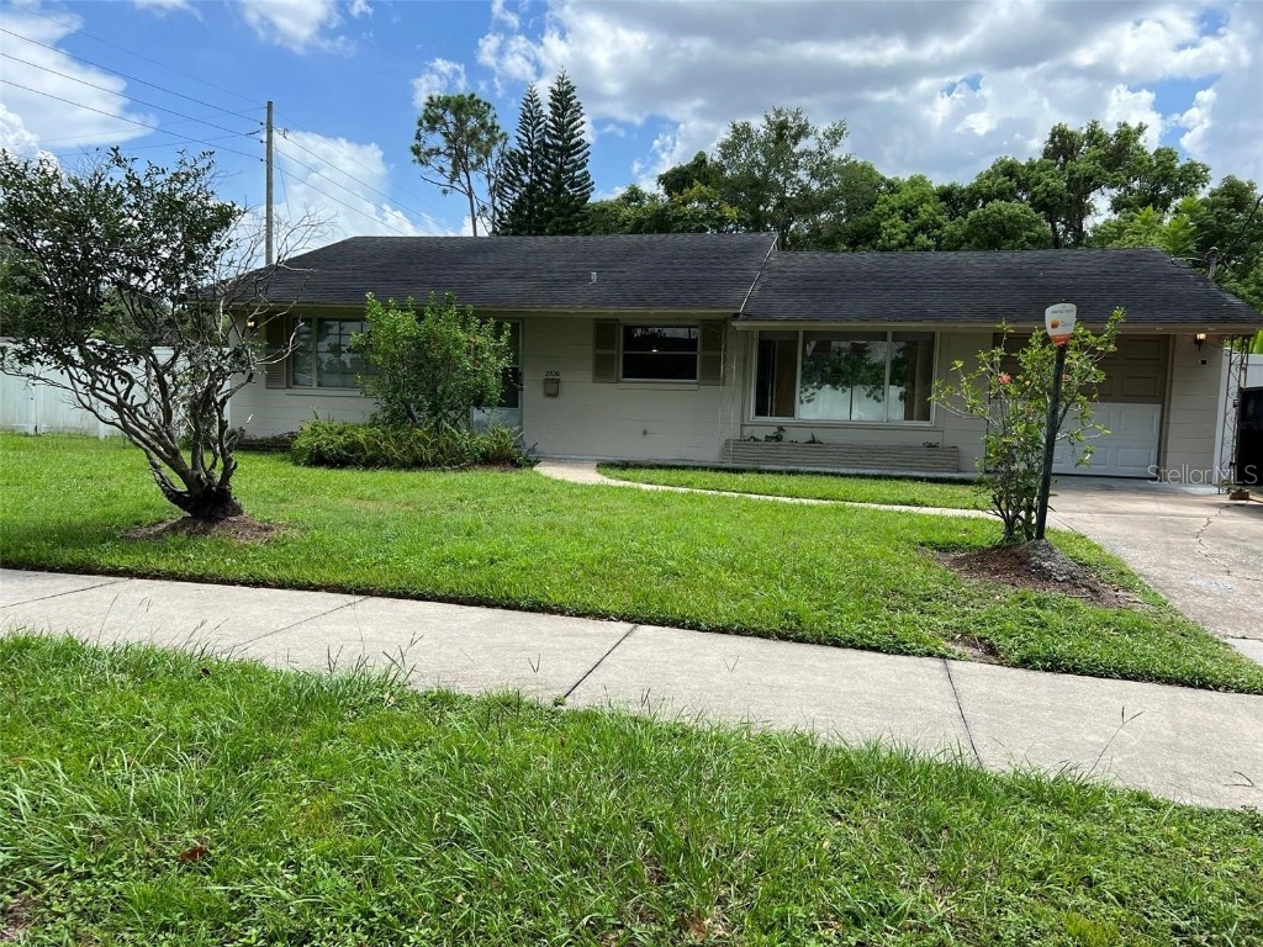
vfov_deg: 53.1
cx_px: 632
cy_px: 474
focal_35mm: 26
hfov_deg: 67.3
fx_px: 949
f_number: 1.5
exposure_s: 1/2208
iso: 50
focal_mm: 5.7
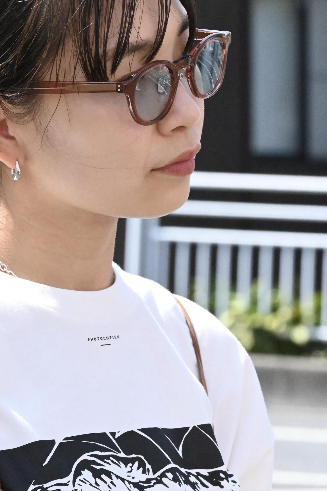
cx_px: 121
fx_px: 3883
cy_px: 191
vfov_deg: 7.2
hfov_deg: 4.8
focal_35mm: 285
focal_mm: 150
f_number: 13
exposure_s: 1/4000
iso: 10000
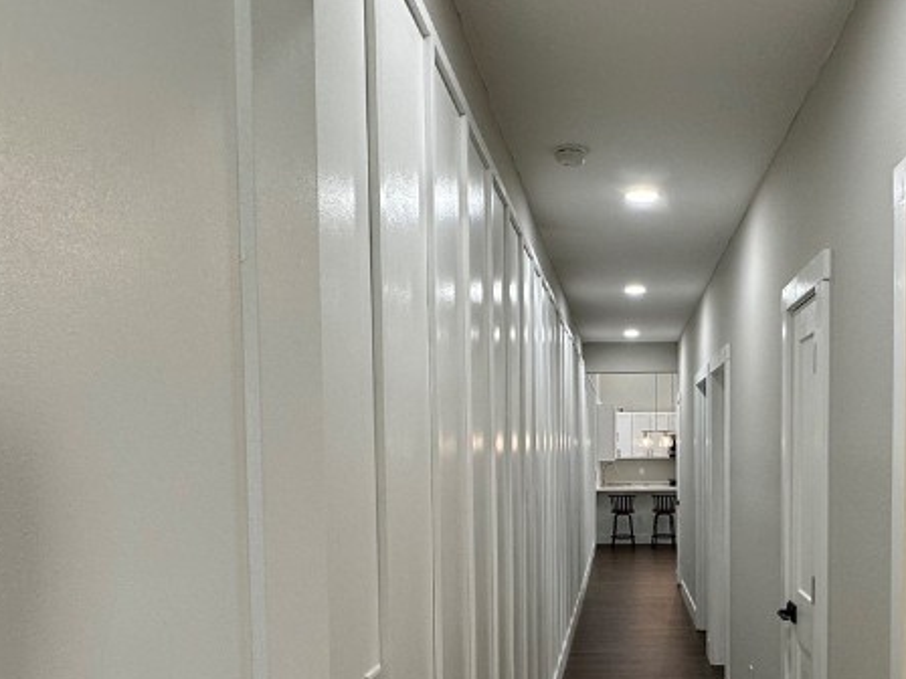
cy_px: 495
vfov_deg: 43.0
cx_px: 619
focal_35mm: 32
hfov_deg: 55.4
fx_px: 838
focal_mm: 2.22
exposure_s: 1/120
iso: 125
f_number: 2.2
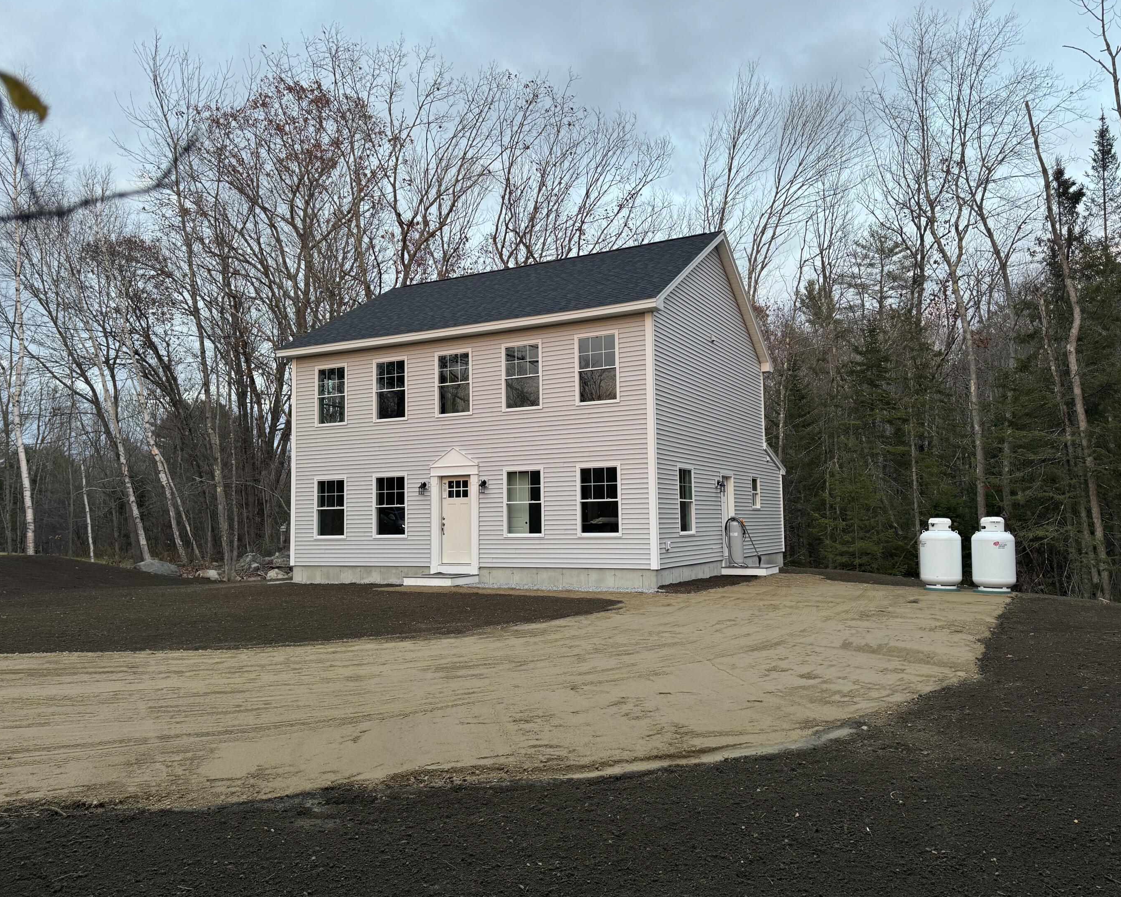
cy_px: 449
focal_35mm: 26
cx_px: 551
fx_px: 863
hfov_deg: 66.0
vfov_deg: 54.9
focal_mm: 6.76
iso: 125
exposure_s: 1/121
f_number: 1.78
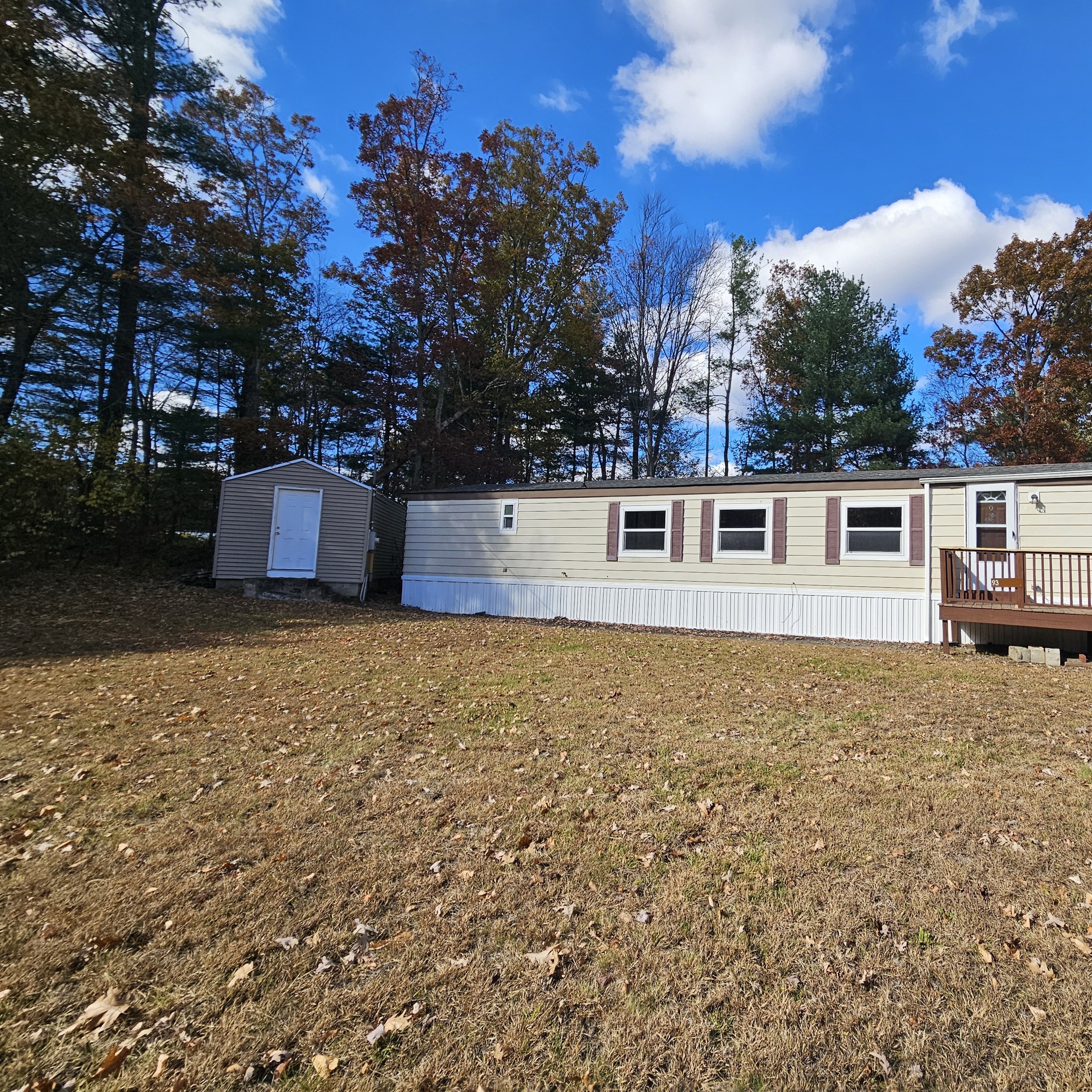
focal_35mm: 16
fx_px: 571
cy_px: 524
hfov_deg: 84.1
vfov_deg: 87.4
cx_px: 738
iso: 50
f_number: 2.2
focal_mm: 2.2
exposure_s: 1/1453
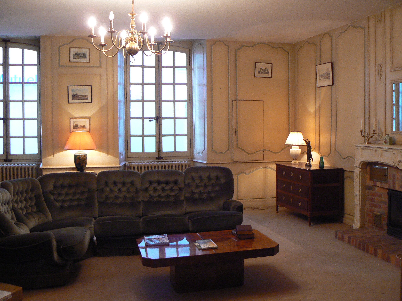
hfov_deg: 51.4
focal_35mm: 36
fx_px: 418
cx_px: 201
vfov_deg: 39.7
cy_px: 150
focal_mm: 6
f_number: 2.8
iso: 200
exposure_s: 1/15
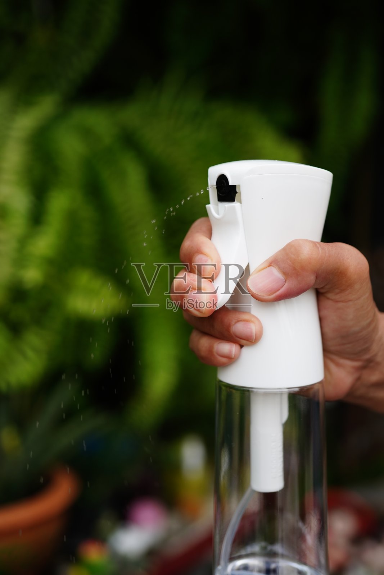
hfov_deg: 27.0
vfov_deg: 39.6
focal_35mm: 50
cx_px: 192
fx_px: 800
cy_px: 288
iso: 320
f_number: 3.5
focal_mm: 50
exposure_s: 1/500
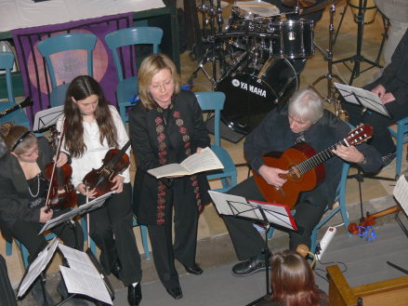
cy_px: 153
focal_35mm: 90
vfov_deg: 16.4
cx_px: 204
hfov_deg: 21.8
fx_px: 1060
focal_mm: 19
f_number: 4
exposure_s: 1/30
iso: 100
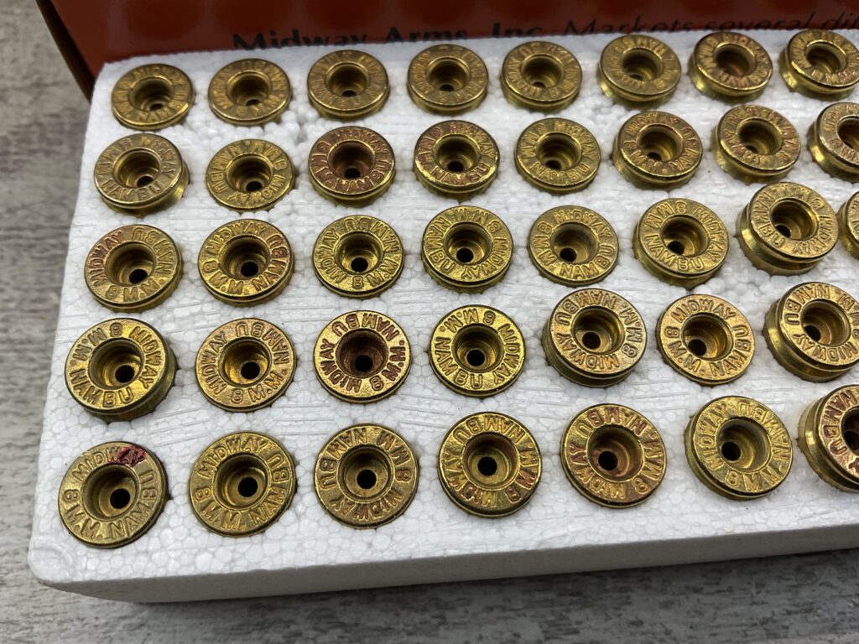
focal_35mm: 29
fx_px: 720
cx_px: 430
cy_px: 322
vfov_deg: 48.2
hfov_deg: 61.7
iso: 16
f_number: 1.8
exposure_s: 1/156
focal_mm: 3
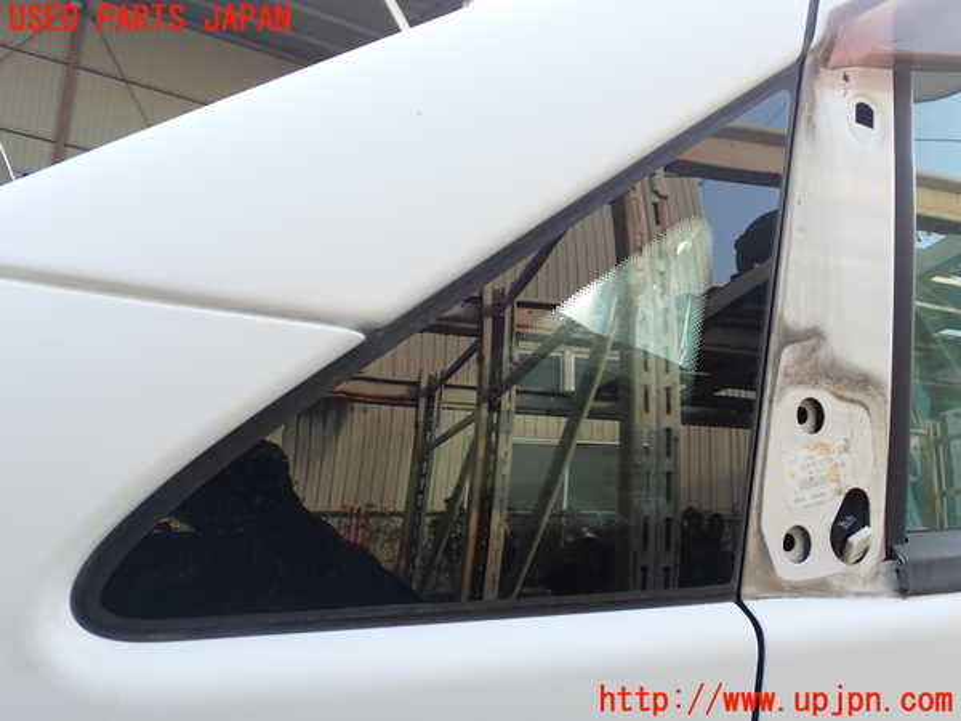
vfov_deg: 46.8
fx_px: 833
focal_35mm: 30
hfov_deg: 60.0
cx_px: 480
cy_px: 360
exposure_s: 1/100
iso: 100
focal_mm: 5.4
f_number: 3.2
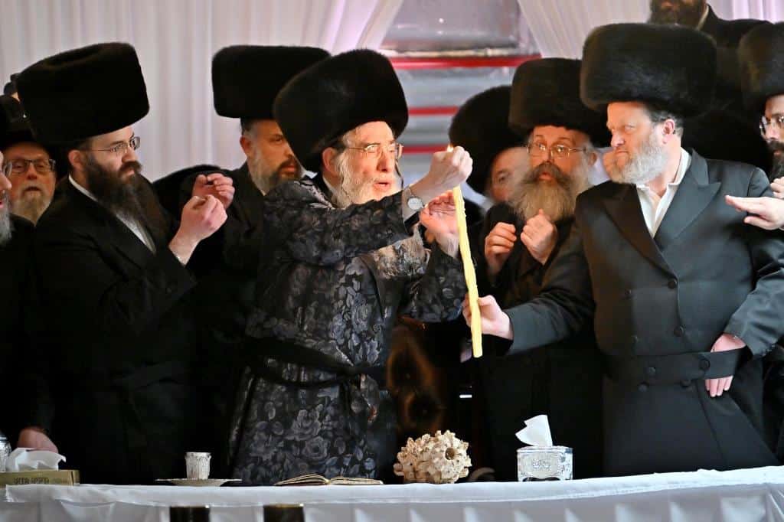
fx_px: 6531
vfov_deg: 4.6
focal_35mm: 300
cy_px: 261
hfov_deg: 6.9
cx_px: 392
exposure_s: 1/160
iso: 1250
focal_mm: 200
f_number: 2.8
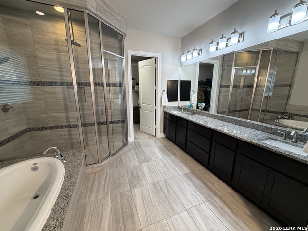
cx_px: 154
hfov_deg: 102.1
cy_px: 116
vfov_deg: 85.7
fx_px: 125
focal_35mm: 14
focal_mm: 2.22
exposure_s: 1/60
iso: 160
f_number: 2.2
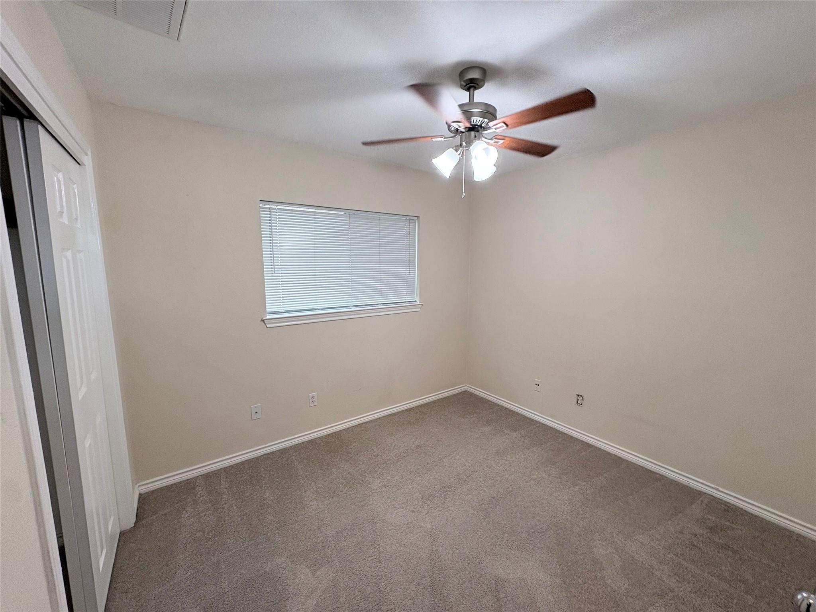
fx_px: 330
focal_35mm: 14
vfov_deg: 85.7
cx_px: 408
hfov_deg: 102.1
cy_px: 306
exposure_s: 1/60
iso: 125
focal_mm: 2.22
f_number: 2.2
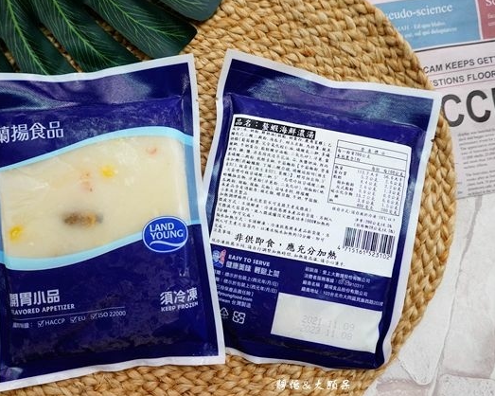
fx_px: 410
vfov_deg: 51.5
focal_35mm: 28
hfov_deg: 61.7
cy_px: 201
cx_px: 199
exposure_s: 1/50
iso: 125
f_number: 2.8
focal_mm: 9
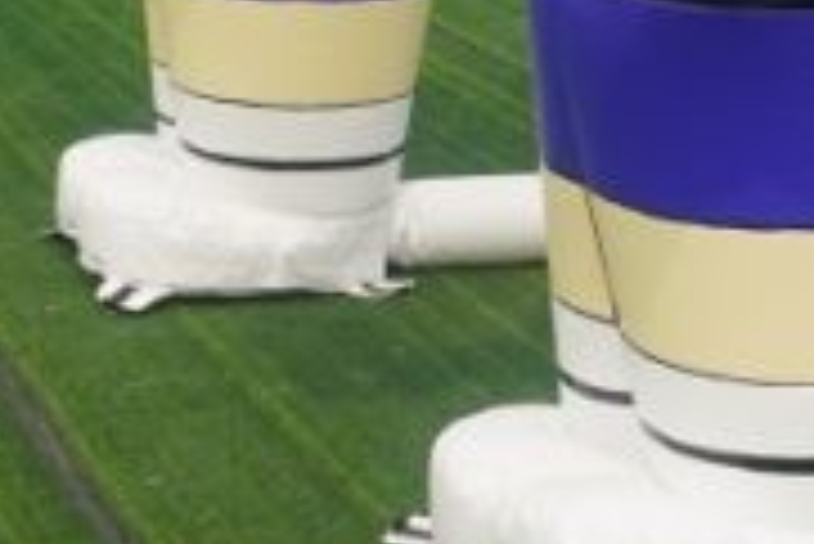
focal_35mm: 136
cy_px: -308
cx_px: 621
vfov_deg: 9.8
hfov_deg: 15.0
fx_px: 3077
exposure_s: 1/400
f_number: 6.3
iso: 100
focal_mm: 16
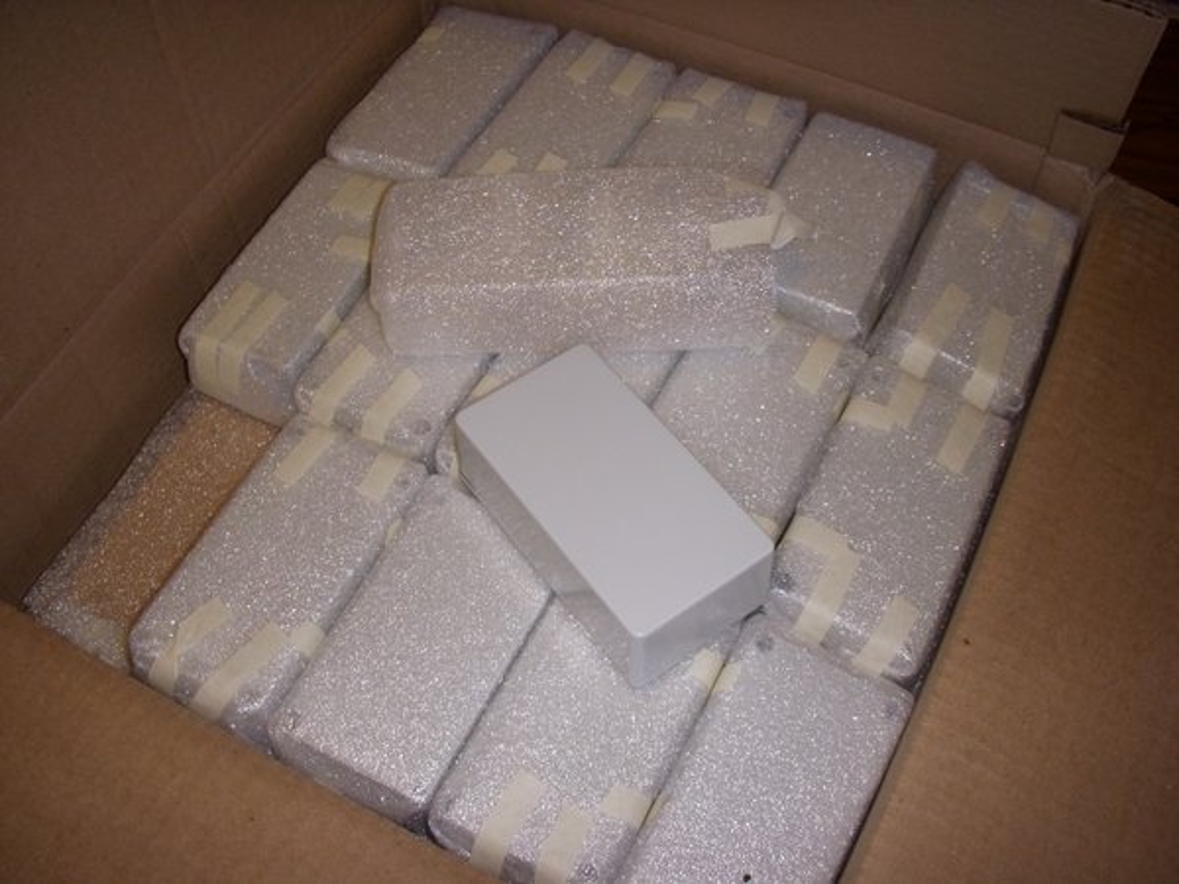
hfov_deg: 49.0
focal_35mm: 38
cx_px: 590
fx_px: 1294
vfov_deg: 37.7
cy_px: 442
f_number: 3.3
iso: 100
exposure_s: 1/30
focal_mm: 6.3
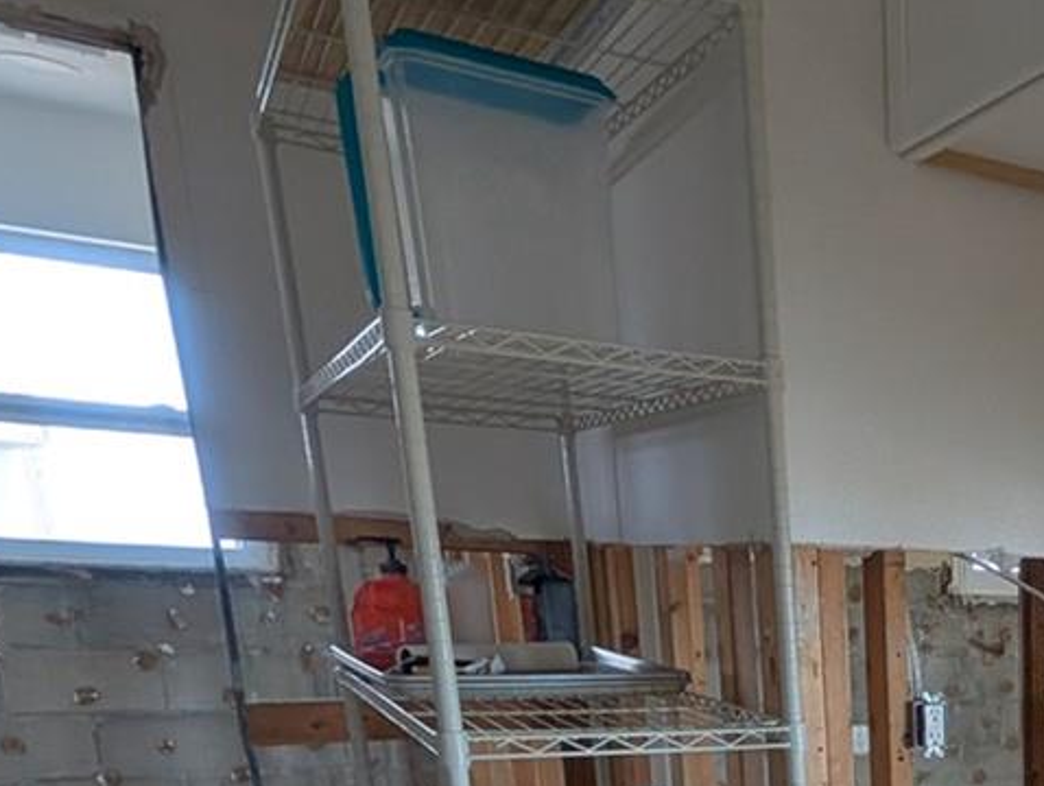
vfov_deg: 30.4
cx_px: 1291
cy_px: 954
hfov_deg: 35.3
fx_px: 1208
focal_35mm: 40
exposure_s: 1/157
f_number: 1.7
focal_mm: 2.02
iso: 170
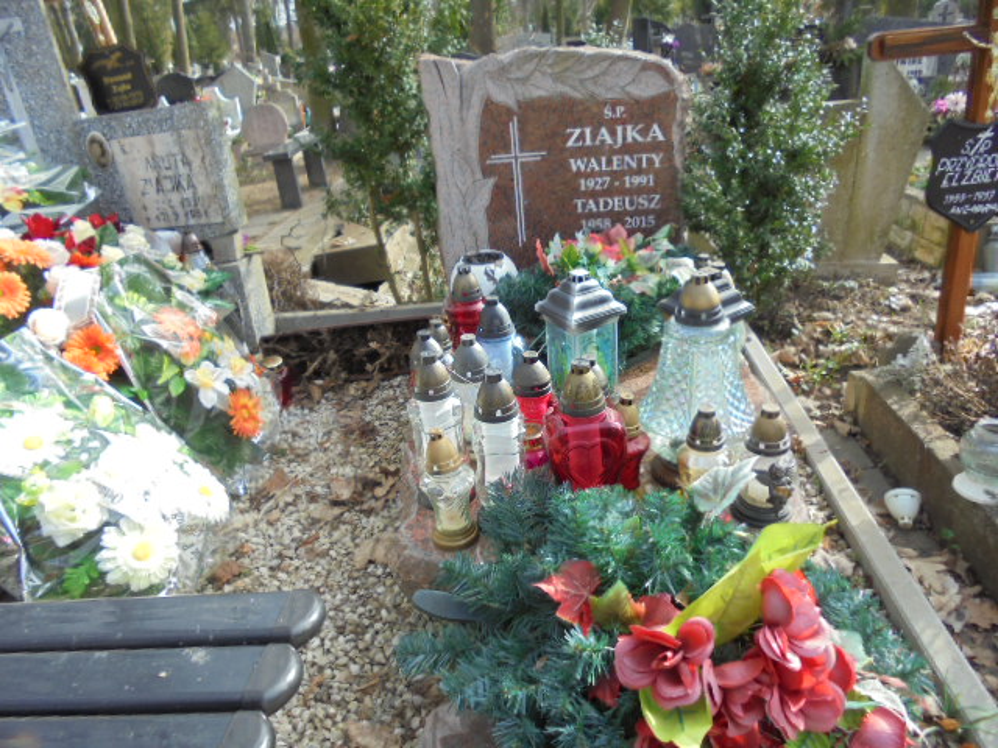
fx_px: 750
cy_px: 374
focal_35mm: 26
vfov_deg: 53.1
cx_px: 499
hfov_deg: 67.3
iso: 100
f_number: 3.5
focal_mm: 4.6
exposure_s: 1/250
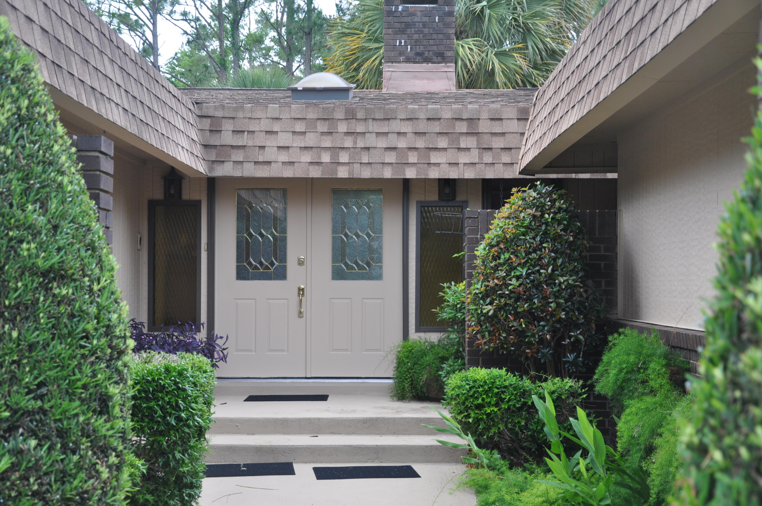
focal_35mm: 52
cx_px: 381
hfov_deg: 37.9
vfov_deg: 25.7
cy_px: 253
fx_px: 1110
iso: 400
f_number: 5
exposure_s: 1/100
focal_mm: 35
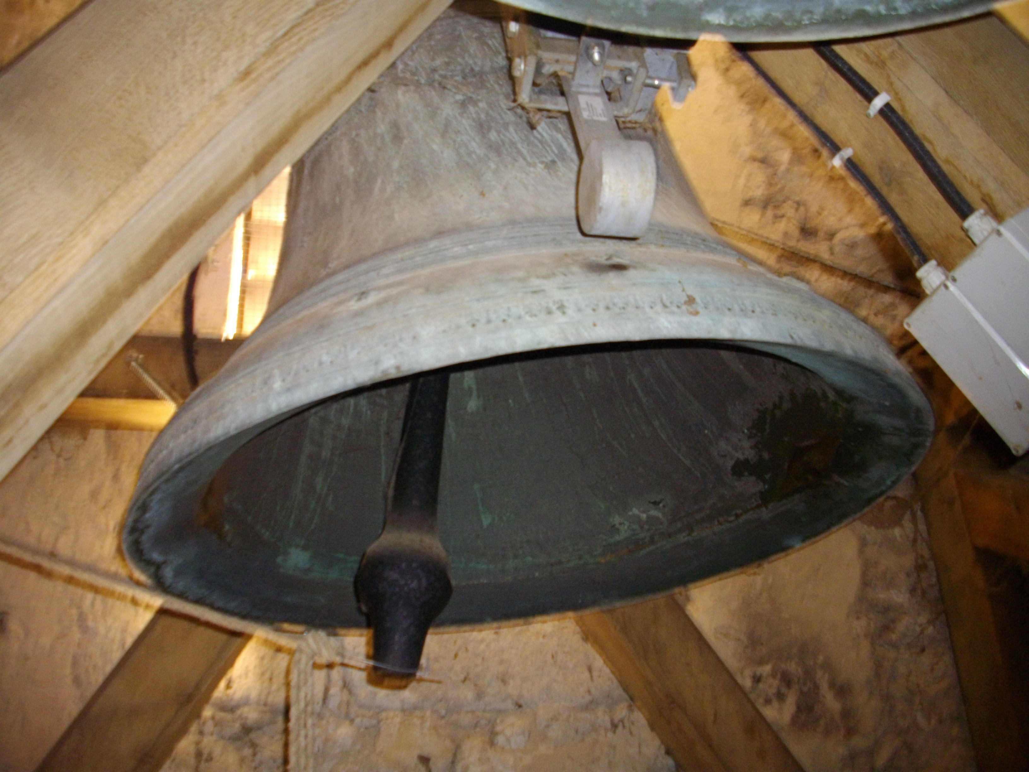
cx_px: 514
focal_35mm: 37
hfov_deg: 50.1
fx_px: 1100
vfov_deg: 38.7
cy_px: 386
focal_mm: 6.2
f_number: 2.8
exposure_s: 1/8
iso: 200
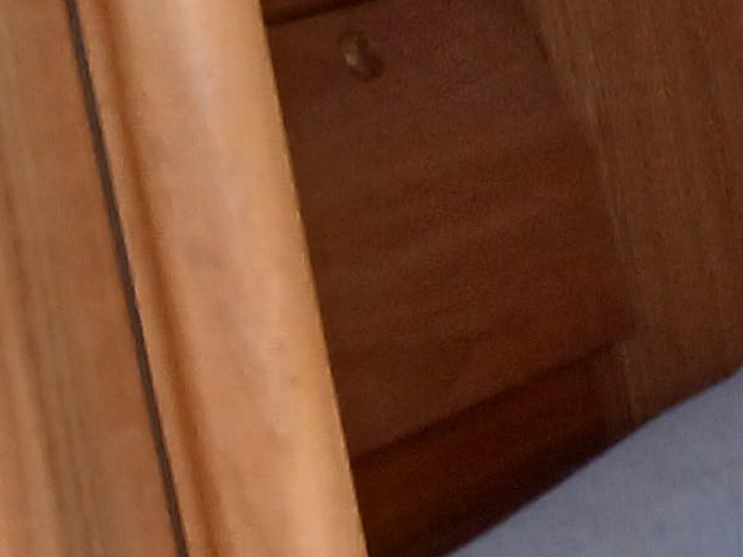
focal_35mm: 176
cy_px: 356
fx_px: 3777
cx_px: 2499
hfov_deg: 8.6
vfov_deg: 8.4
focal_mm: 3.98
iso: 160
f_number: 1.8
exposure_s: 1/50
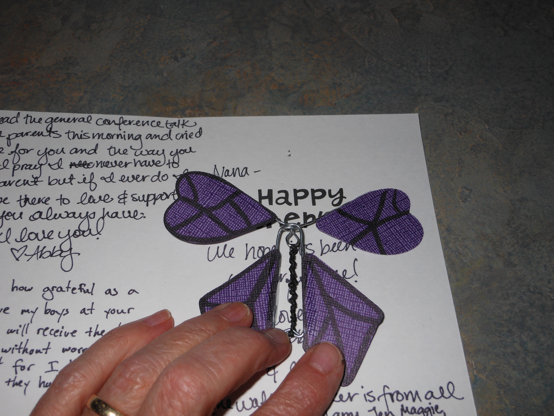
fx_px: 528
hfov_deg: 55.4
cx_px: 277
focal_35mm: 33
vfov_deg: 42.9
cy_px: 208
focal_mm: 5.9
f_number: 11.2
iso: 80
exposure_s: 1/25
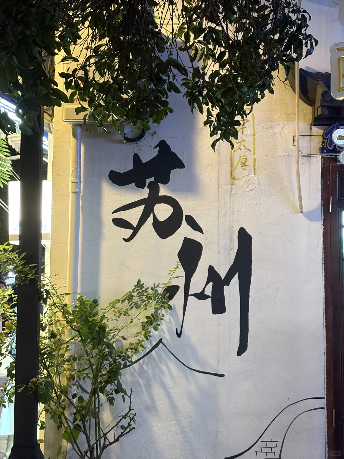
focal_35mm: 52
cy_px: 230
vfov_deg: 36.8
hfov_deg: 28.0
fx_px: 689
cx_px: 172
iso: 200
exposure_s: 1/33
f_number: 1.6
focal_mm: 5.96
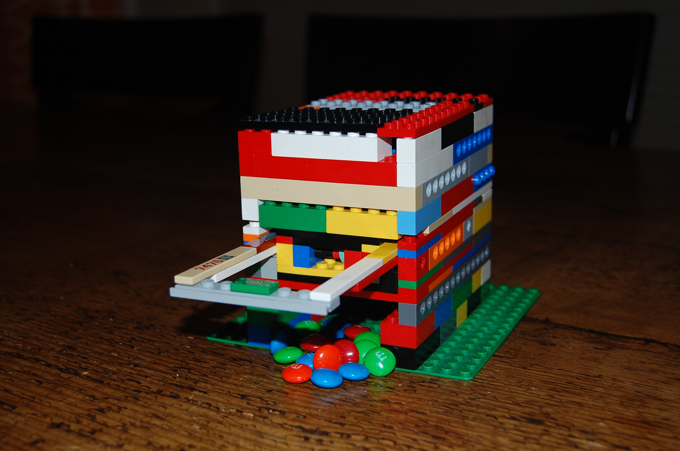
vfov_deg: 28.0
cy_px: 226
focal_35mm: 48
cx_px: 340
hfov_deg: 41.2
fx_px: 905
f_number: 5.6
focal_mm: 32
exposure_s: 1/125
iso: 200
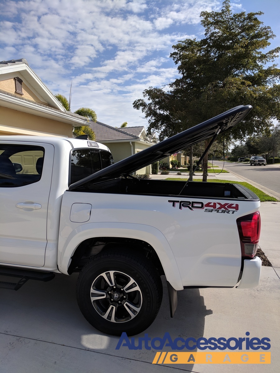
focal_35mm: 26
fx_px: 280
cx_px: 140
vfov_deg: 67.3
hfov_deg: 53.1
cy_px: 186
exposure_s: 1/2513
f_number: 2
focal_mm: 4.67
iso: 51
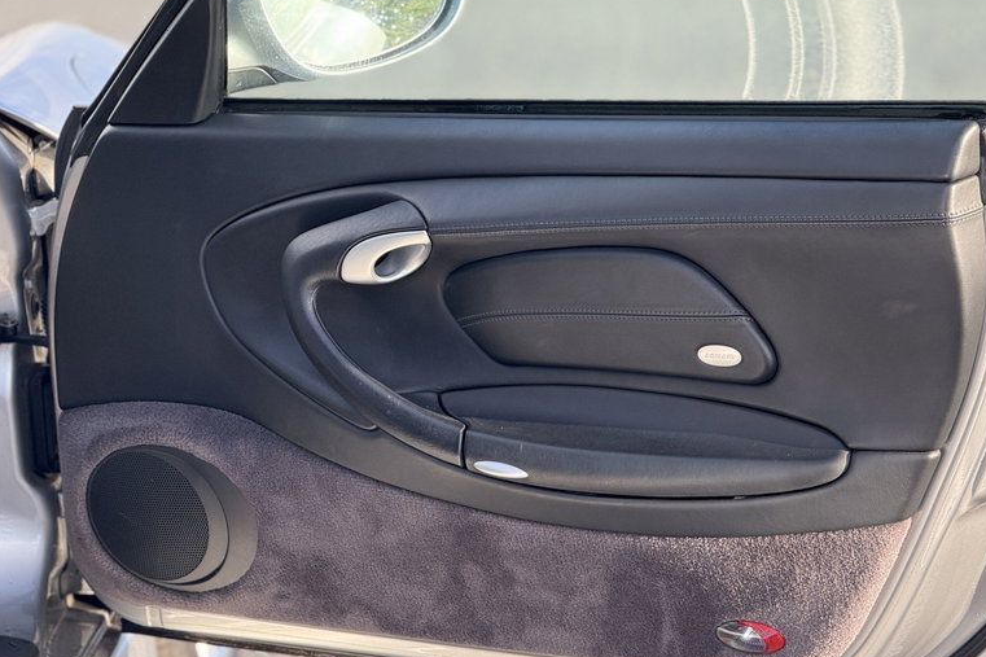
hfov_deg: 16.3
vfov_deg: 10.9
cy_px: 354
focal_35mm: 126
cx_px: 495
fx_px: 3450
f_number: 2.8
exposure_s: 1/148
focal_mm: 15.66
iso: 64
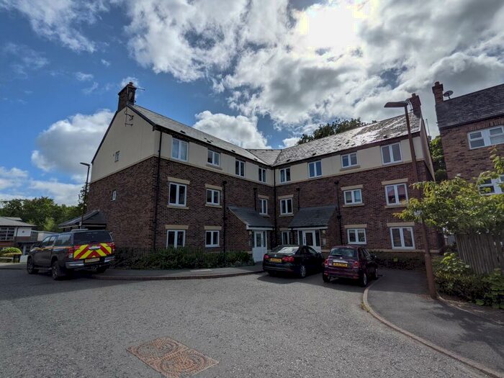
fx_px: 233
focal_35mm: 16
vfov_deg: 78.1
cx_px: 252
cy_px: 189
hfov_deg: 94.5
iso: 38
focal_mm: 2.22
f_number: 2.2
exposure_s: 1/5076
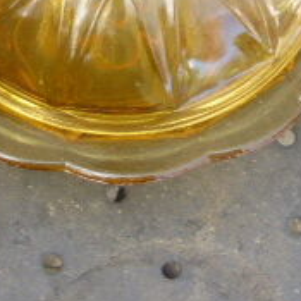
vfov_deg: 11.5
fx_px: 1466
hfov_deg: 11.7
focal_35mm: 149
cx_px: 119
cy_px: -34
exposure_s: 1/60
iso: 160
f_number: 4.1
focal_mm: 7.9
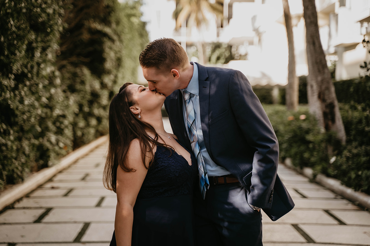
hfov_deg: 27.0
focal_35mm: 75
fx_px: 771
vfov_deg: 18.2
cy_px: 123
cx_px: 185
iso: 200
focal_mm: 75
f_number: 2.8
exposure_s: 1/320
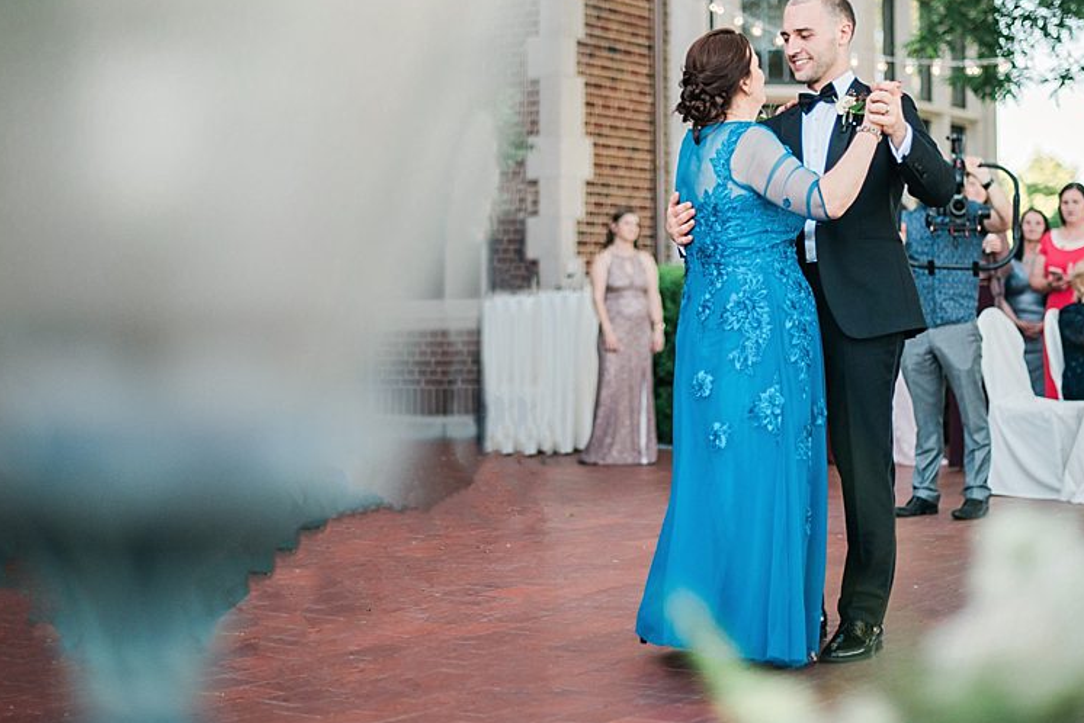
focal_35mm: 63
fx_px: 1898
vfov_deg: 21.6
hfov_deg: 31.8
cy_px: 323
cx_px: 619
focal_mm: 50
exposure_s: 1/4000
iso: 400
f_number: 1.4
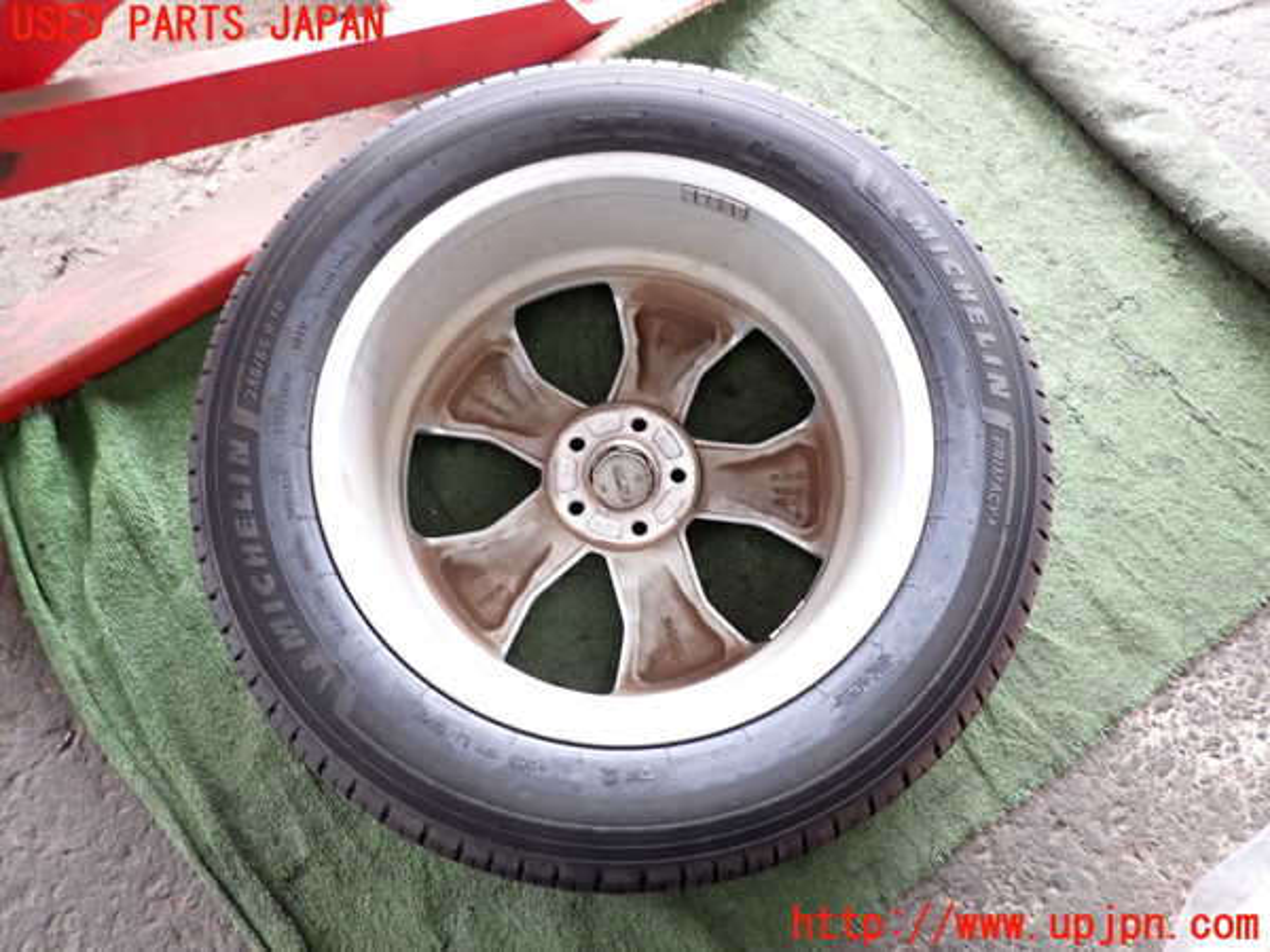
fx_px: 917
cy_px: 476
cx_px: 635
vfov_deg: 54.9
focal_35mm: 25
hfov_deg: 69.4
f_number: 2
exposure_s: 1/30
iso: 320
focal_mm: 4.5
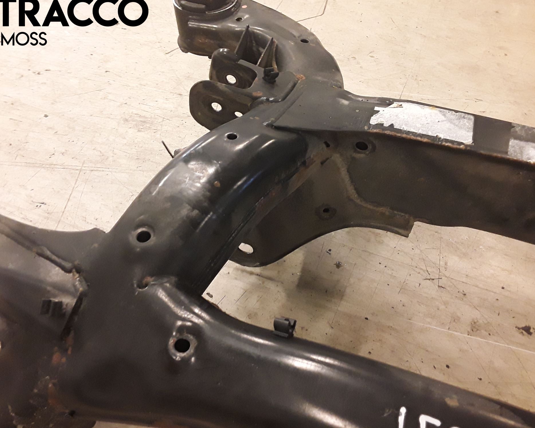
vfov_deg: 48.5
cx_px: 266
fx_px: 475
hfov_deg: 58.8
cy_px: 216
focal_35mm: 30
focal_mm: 2.91
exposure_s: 1/50
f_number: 1.9
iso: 200
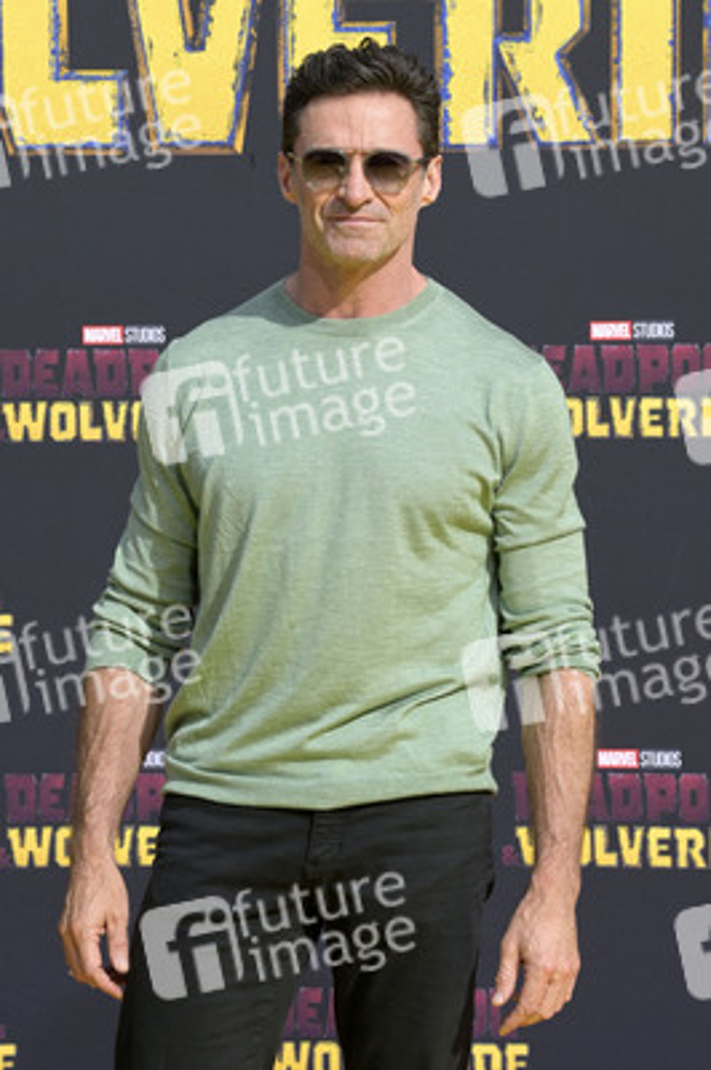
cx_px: 356
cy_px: 535
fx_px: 4303
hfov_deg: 9.4
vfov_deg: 14.2
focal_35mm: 145
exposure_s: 1/250
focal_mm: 145
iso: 320
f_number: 13
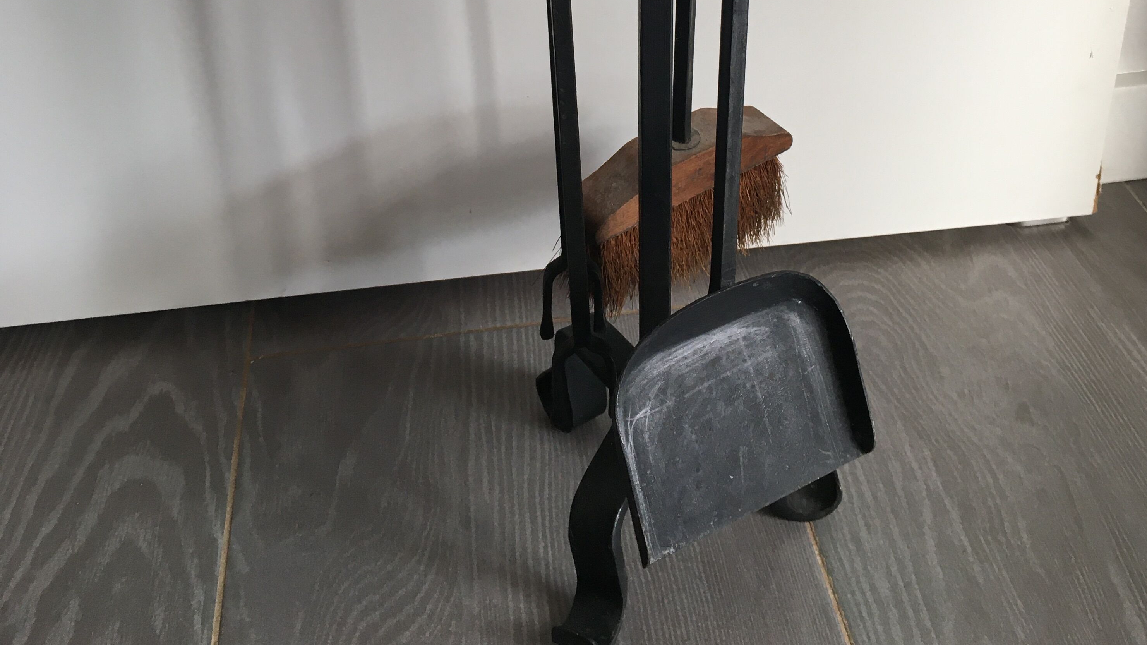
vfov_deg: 25.3
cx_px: 567
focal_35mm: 43
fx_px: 1308
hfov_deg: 47.4
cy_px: -98
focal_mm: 4.15
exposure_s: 1/33
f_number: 2.2
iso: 25
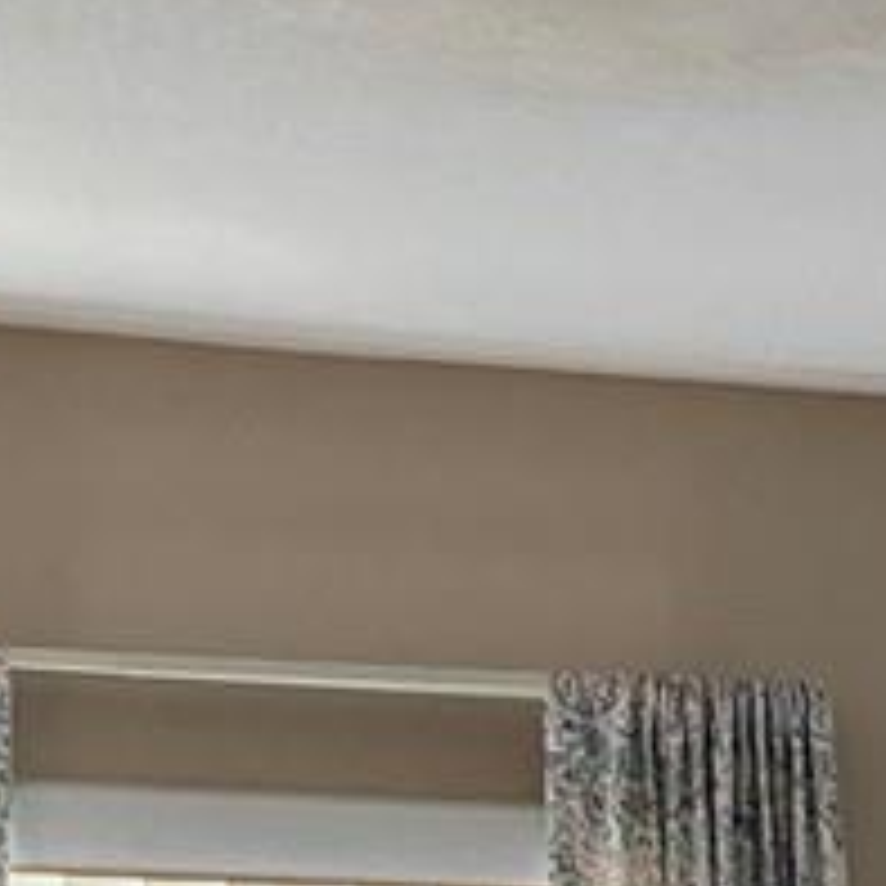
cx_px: 1808
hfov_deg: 8.8
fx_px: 5415
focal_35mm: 187
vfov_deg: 8.4
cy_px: 2280
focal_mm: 5.96
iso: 80
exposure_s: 1/122
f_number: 1.6
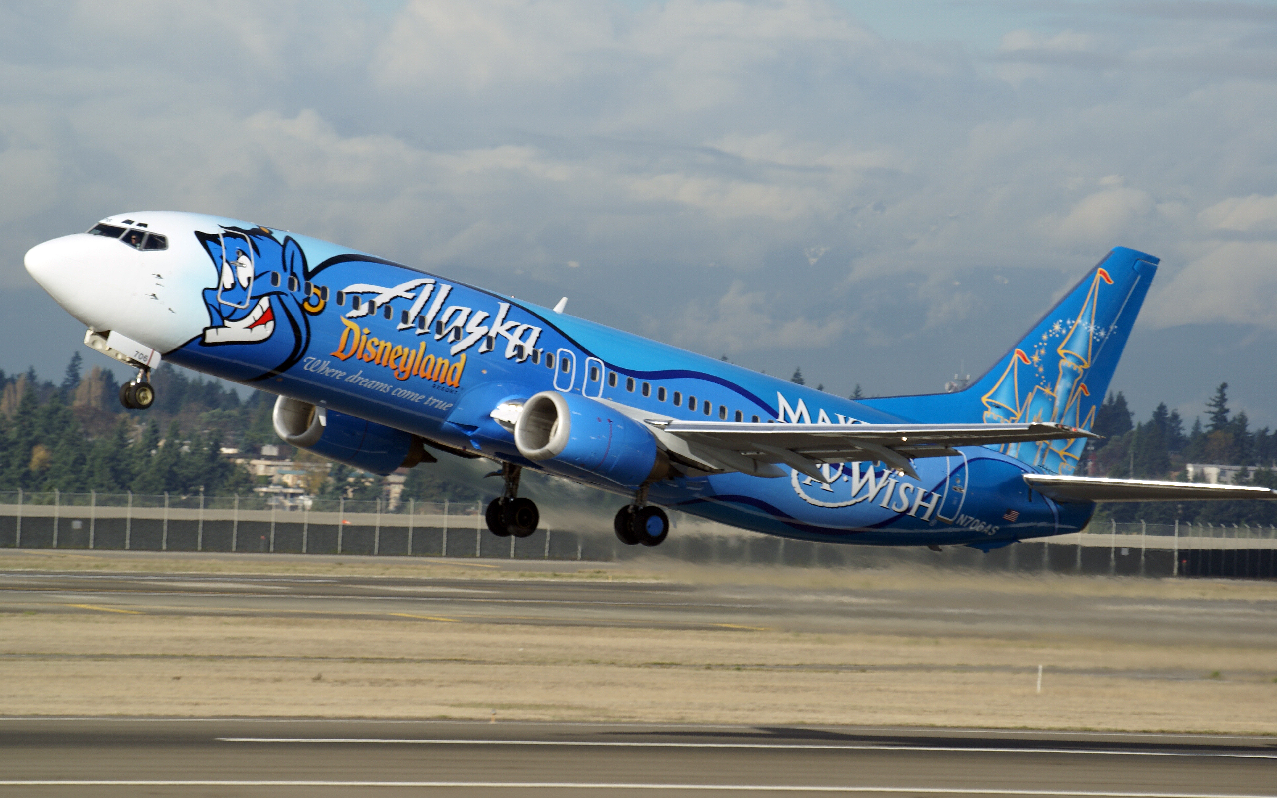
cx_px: 638
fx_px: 14931
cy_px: 410
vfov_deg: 3.1
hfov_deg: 4.9
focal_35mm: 429
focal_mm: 280
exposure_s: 1/500
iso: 100
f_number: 7.1
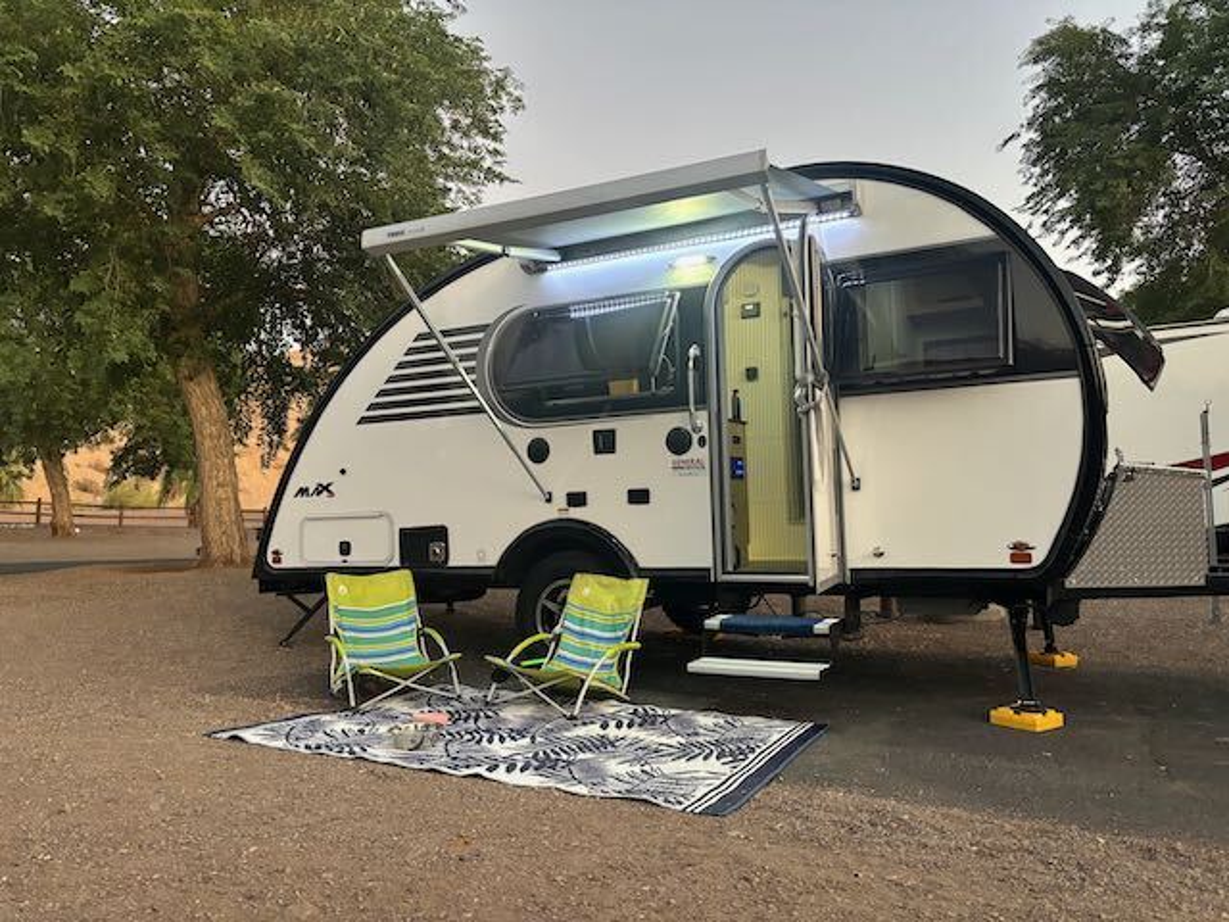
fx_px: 923
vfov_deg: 53.1
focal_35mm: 26
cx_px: 614
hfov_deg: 67.3
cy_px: 461
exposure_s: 1/51
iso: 500
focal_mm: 5.96
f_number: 1.6
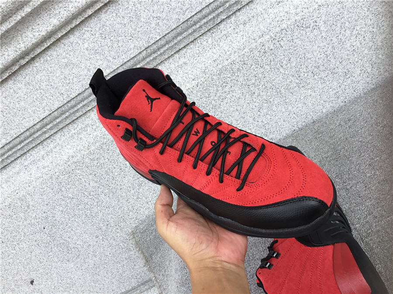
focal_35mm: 31
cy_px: 147
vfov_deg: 45.4
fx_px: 352
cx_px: 196
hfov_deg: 58.4
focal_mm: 3.3
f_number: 2.4
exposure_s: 1/205
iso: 25
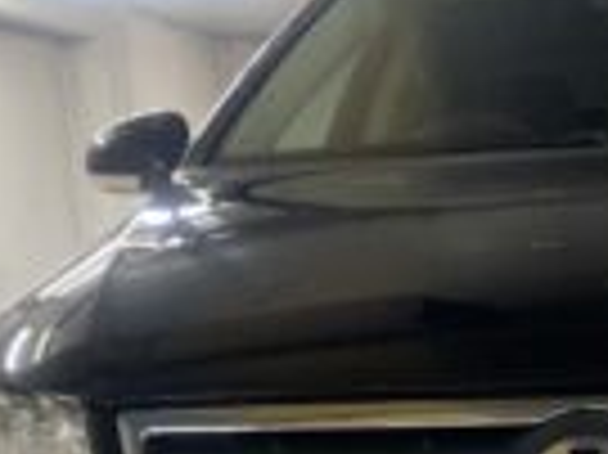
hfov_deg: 24.0
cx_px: 640
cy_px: 638
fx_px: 1351
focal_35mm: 77
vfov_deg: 17.5
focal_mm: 4.25
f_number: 1.8
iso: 250
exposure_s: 1/50
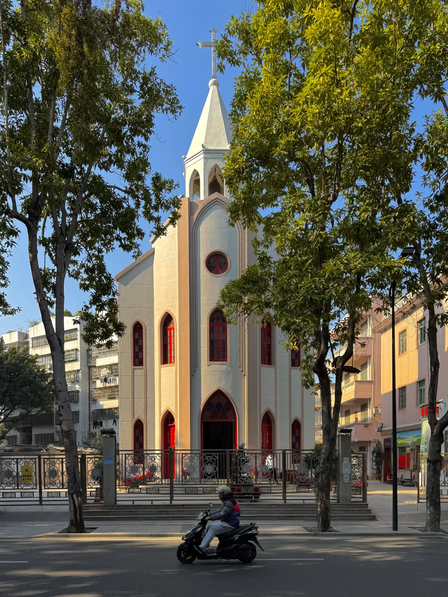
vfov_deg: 71.6
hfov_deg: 56.8
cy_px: 298
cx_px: 224
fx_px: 414
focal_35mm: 24
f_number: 1.78
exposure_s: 1/2174
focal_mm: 6.76
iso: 80
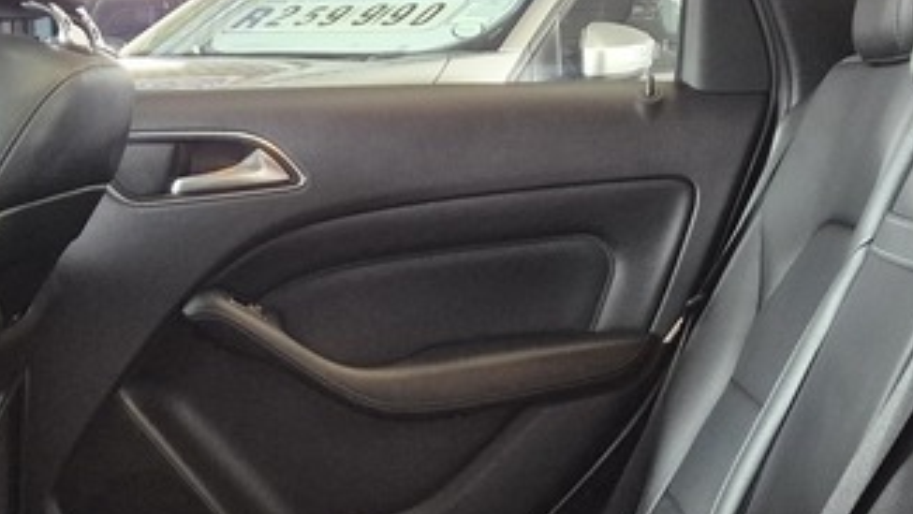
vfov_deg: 15.1
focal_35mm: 79
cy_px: 508
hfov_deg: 26.7
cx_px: 323
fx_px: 1913
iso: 1250
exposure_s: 1/100
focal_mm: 5.4
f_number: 1.8
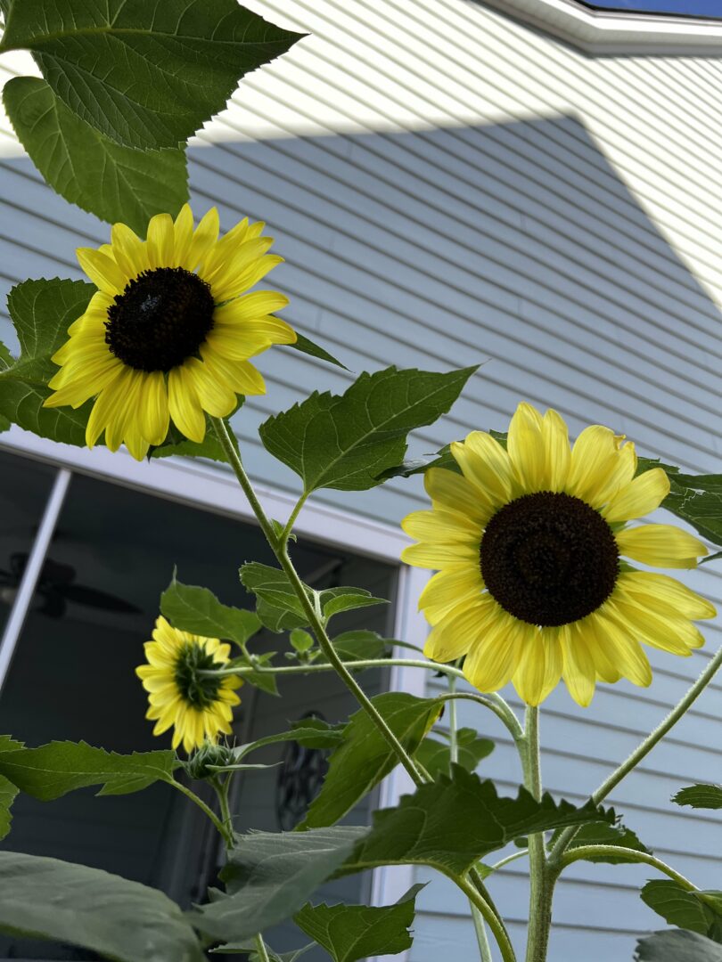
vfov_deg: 67.3
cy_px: 481
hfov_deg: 53.1
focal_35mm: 26
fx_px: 723
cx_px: 361
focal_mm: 5.7
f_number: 1.5
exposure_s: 1/658
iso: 50
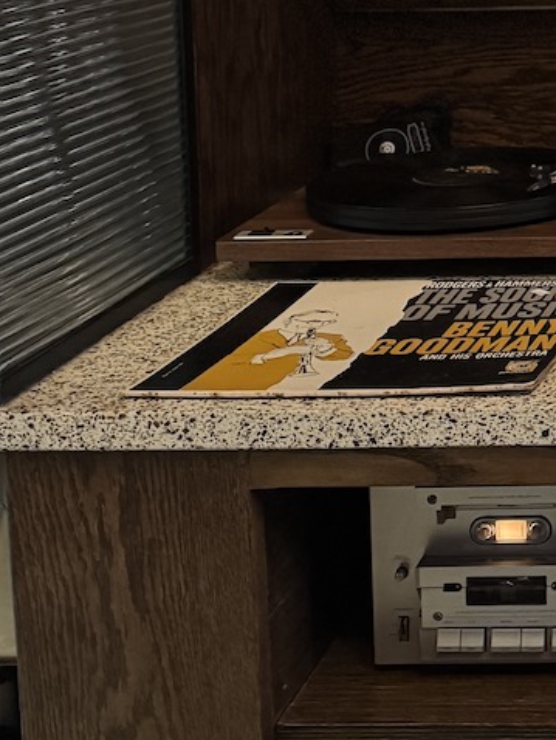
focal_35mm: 83
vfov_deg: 22.4
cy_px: -44
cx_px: 880
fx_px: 1776
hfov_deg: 16.0
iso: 1000
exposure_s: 1/30
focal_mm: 6.76
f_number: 1.78
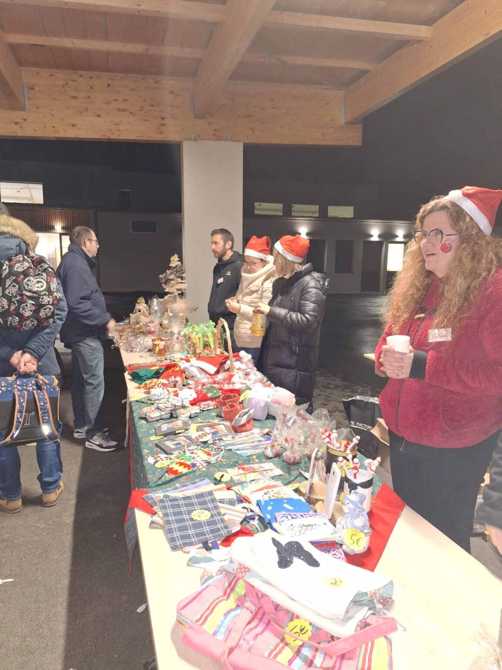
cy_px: 335
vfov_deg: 73.9
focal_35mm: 23
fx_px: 445
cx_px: 251
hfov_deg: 58.9
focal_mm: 5.54
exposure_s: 1/33
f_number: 1.8
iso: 320
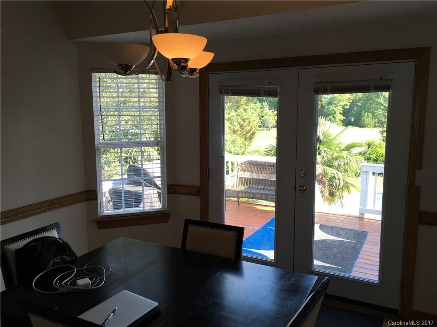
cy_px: 164
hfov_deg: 61.7
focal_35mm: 29
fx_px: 366
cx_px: 218
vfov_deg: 48.2
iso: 32
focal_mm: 4.15
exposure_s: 1/120
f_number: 2.2
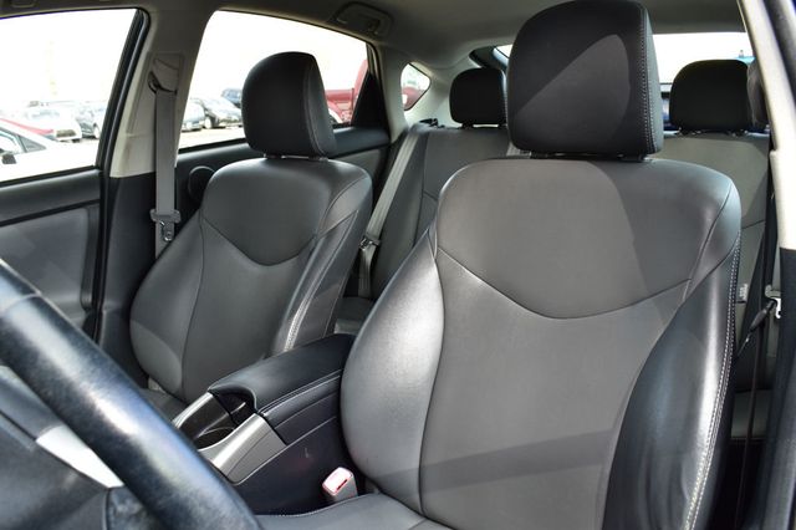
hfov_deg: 62.0
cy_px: 265
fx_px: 663
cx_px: 398
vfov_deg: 43.6
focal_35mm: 30
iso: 400
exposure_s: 1/80
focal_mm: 20
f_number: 8
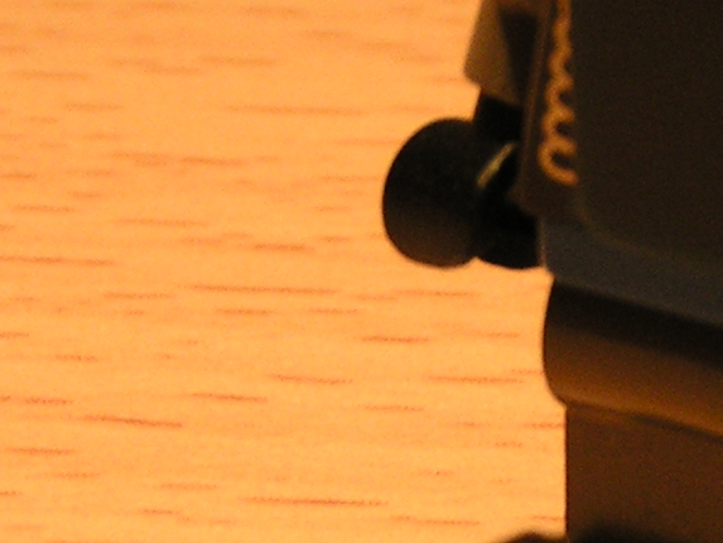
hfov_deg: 11.6
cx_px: 723
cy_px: 143
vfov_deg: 8.8
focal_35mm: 168
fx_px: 3510
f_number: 2.8
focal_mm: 7.3
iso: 100
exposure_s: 1/50
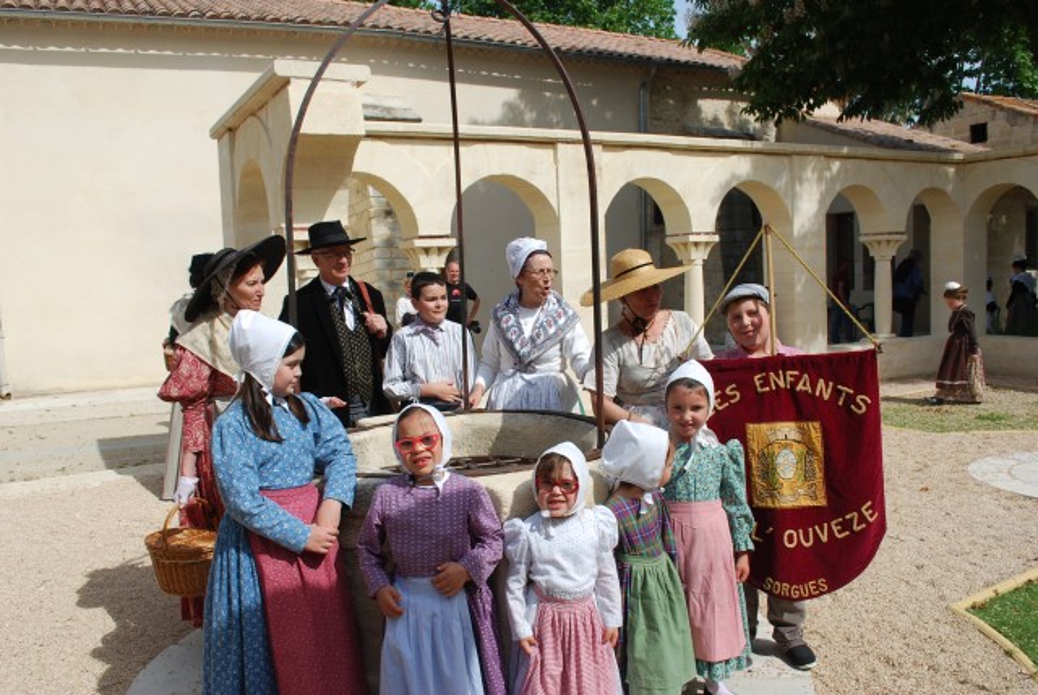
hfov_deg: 61.8
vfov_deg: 43.8
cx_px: 519
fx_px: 866
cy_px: 348
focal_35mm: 30
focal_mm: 20
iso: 100
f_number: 8
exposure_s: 1/250
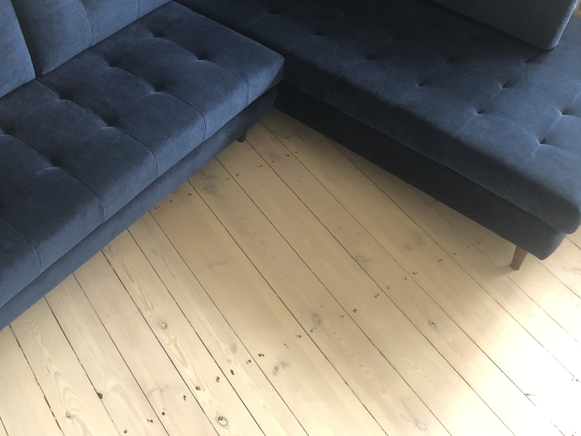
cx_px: 183
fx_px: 822
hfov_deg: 38.4
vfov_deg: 28.8
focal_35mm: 49
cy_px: 70
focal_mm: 4
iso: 80
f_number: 1.8
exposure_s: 1/15
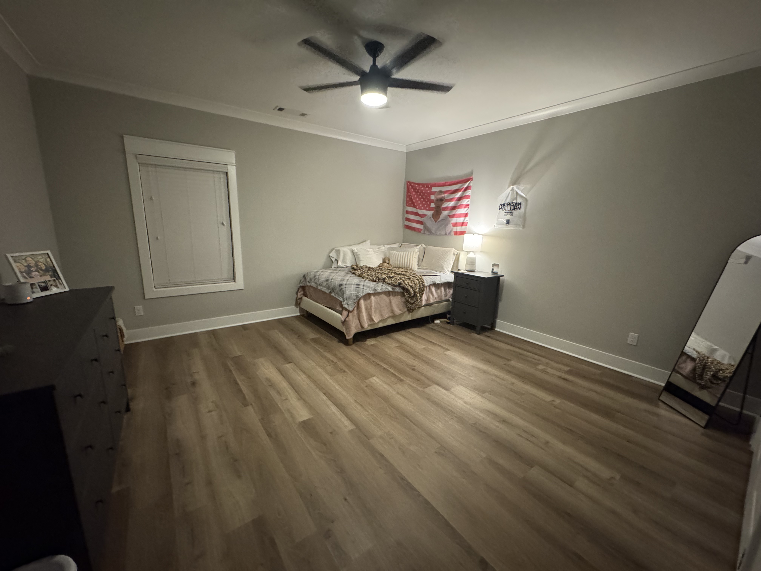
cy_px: 286
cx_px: 380
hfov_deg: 102.1
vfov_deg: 85.7
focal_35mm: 14
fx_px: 308
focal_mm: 2.22
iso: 1250
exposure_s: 1/60
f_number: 2.2
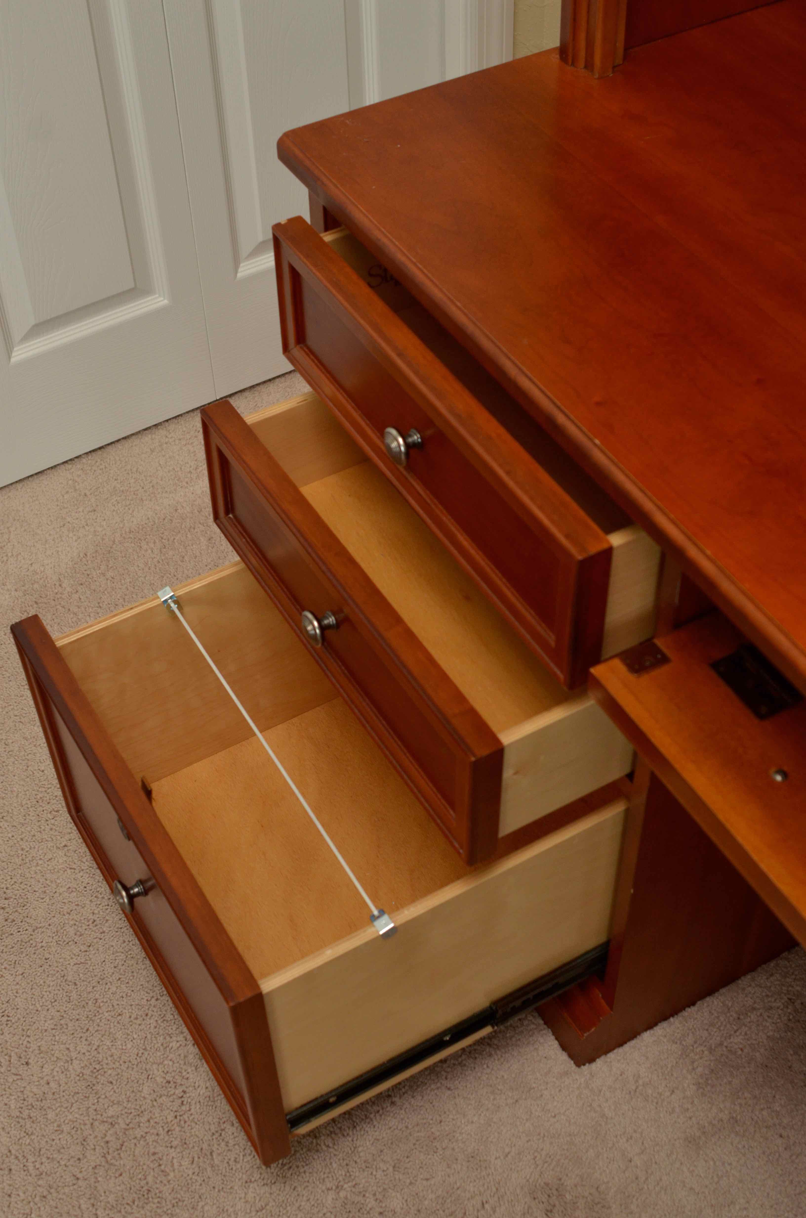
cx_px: 403
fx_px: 1720
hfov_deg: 26.4
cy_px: 609
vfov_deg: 39.0
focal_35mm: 51
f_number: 5.6
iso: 500
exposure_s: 1/160
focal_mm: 34
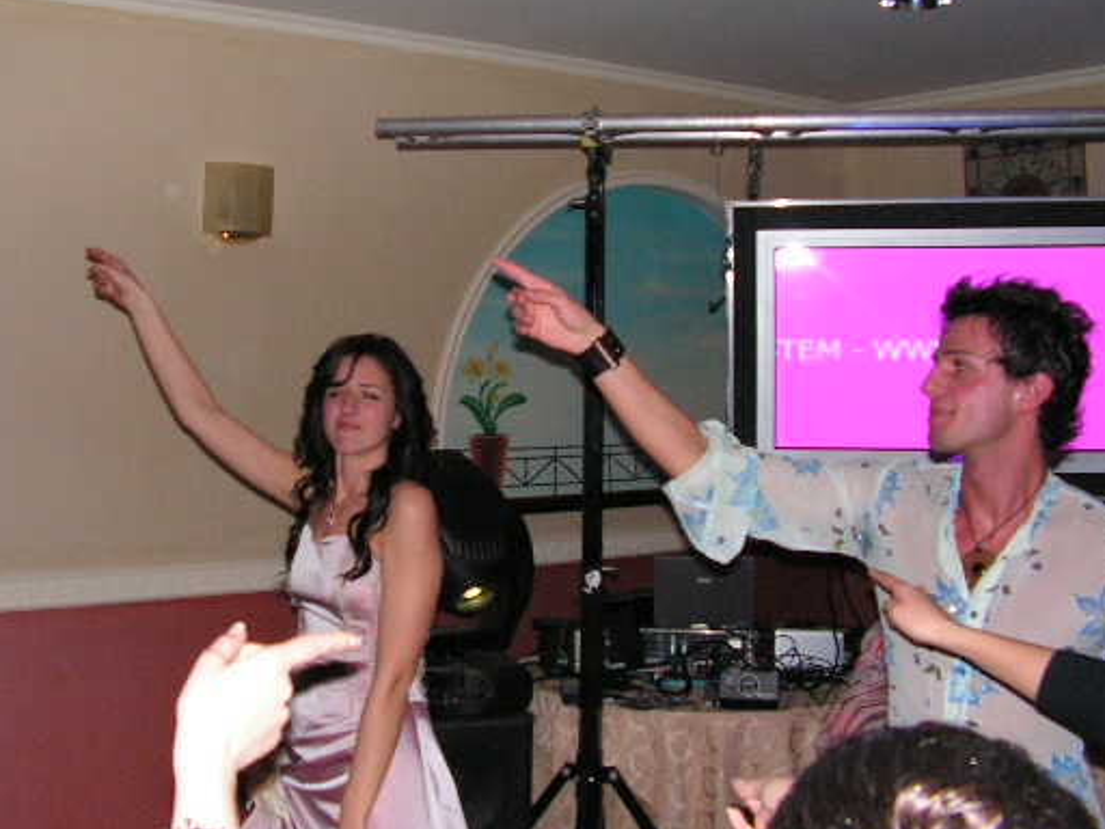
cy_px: 352
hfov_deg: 41.8
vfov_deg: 32.1
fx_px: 1436
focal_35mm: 45
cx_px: 429
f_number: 3.2
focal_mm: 6
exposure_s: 1/40
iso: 200
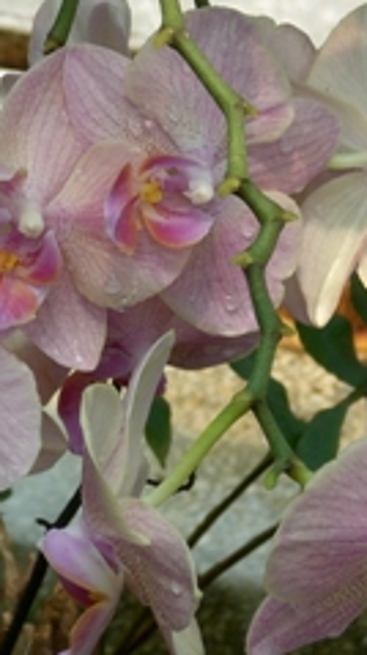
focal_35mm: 233
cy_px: 285
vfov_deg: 9.3
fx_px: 4041
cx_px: 104
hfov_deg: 5.2
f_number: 5.9
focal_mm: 18.9
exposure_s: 1/160
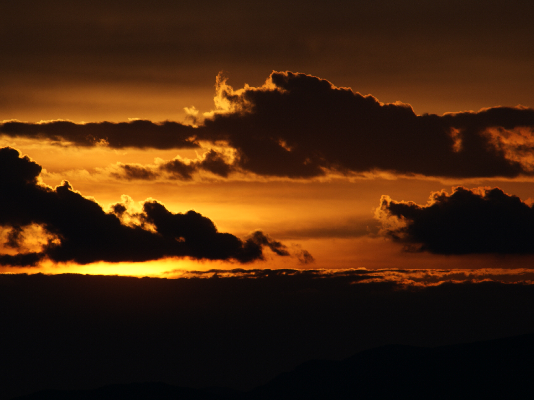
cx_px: 244
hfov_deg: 4.1
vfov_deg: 3.1
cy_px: 200
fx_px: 7498
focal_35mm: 486
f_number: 8
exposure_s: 1/500
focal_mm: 300
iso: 100
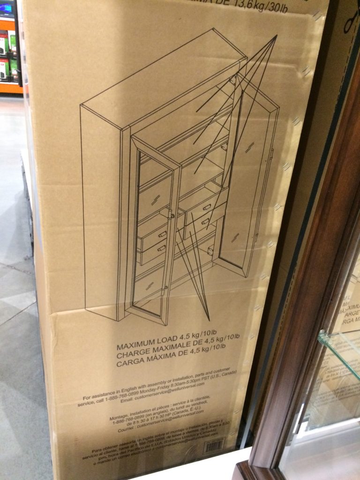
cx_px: 180
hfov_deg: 48.2
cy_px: 240
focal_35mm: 29
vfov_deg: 61.7
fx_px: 402
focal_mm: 4.15
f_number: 2.2
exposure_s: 1/30
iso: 320
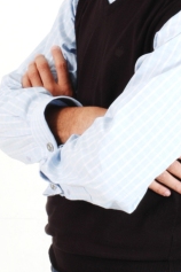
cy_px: 42
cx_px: 100
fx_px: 1327
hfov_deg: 7.8
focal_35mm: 176
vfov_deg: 11.6
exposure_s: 1/500
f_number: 11
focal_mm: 62
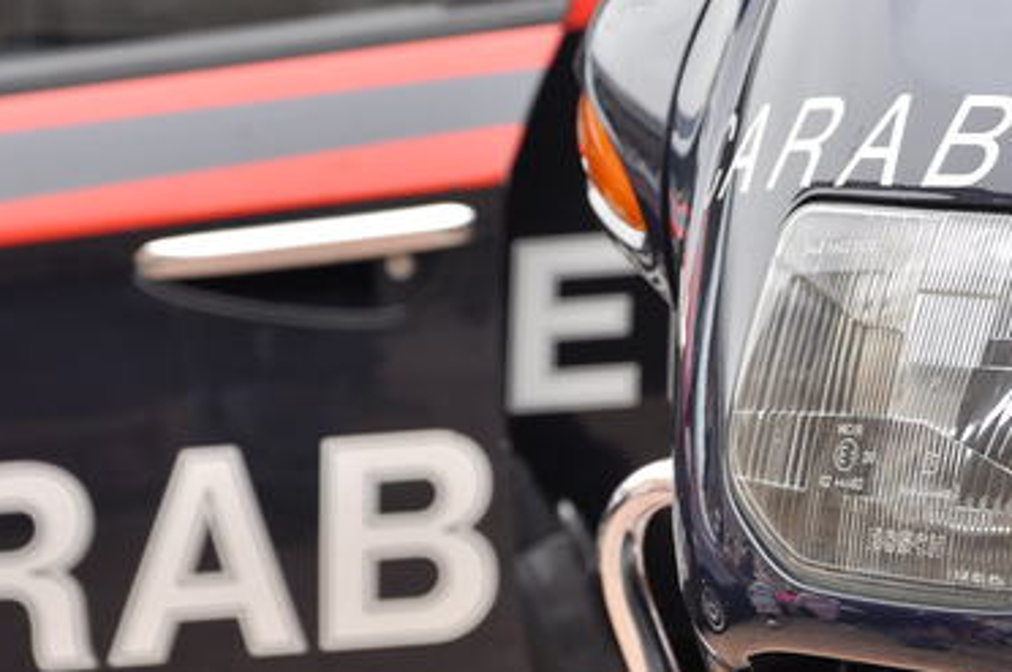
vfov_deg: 7.8
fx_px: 4913
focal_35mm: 175
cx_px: 748
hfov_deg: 11.7
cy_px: 254
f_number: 5.3
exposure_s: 1/100
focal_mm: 62
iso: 320
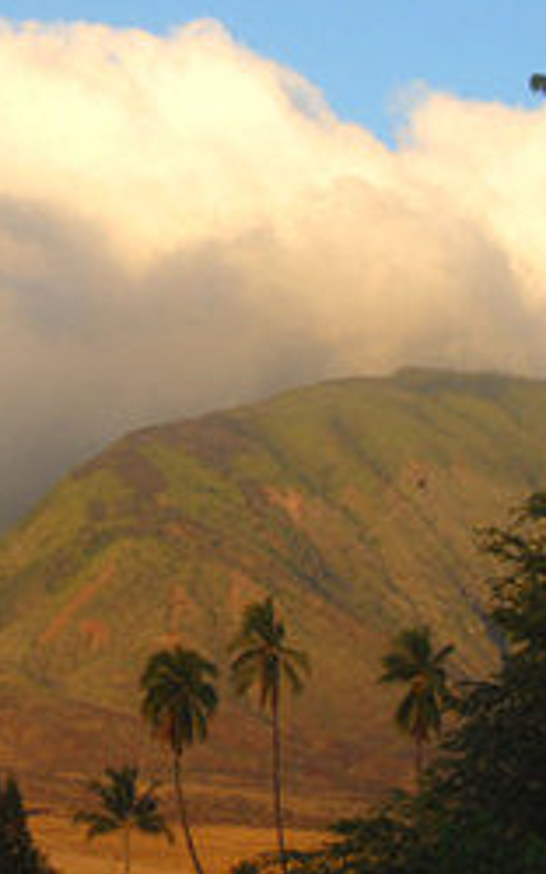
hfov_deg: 8.8
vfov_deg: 14.2
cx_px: -126
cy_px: 248
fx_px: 3504
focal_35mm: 147
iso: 100
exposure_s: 1/200
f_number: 7.1
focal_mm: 32
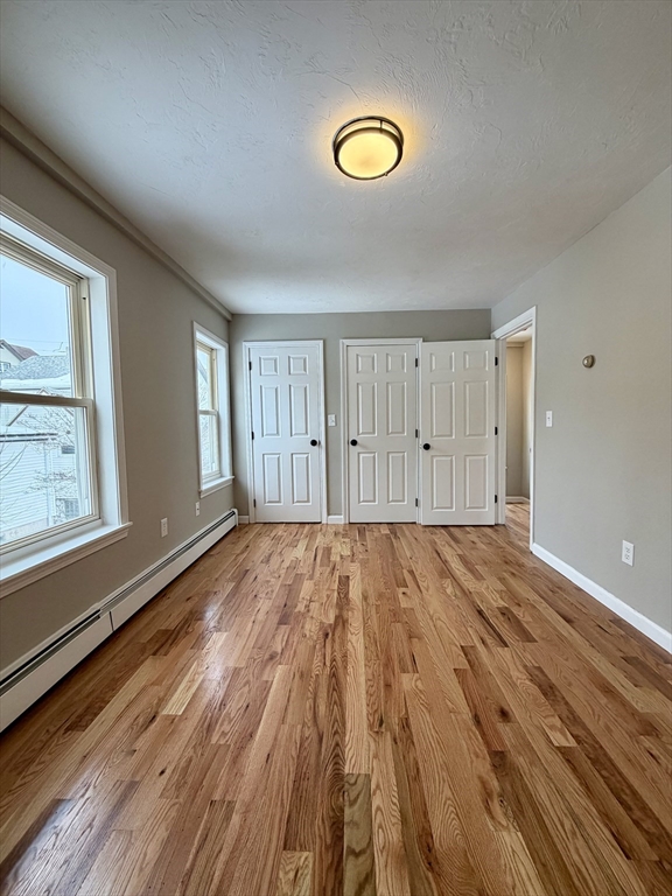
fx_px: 362
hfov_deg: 85.7
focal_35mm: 14
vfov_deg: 102.1
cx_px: 336
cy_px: 448
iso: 125
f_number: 2.2
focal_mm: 2.22
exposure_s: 1/120
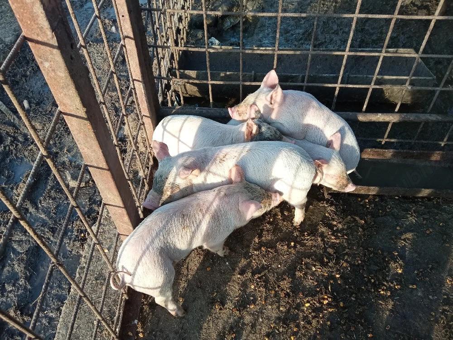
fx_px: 353
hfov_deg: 65.3
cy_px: 170
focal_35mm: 27
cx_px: 226
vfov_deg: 51.4
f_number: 2.2
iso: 111
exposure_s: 1/189
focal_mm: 3.79
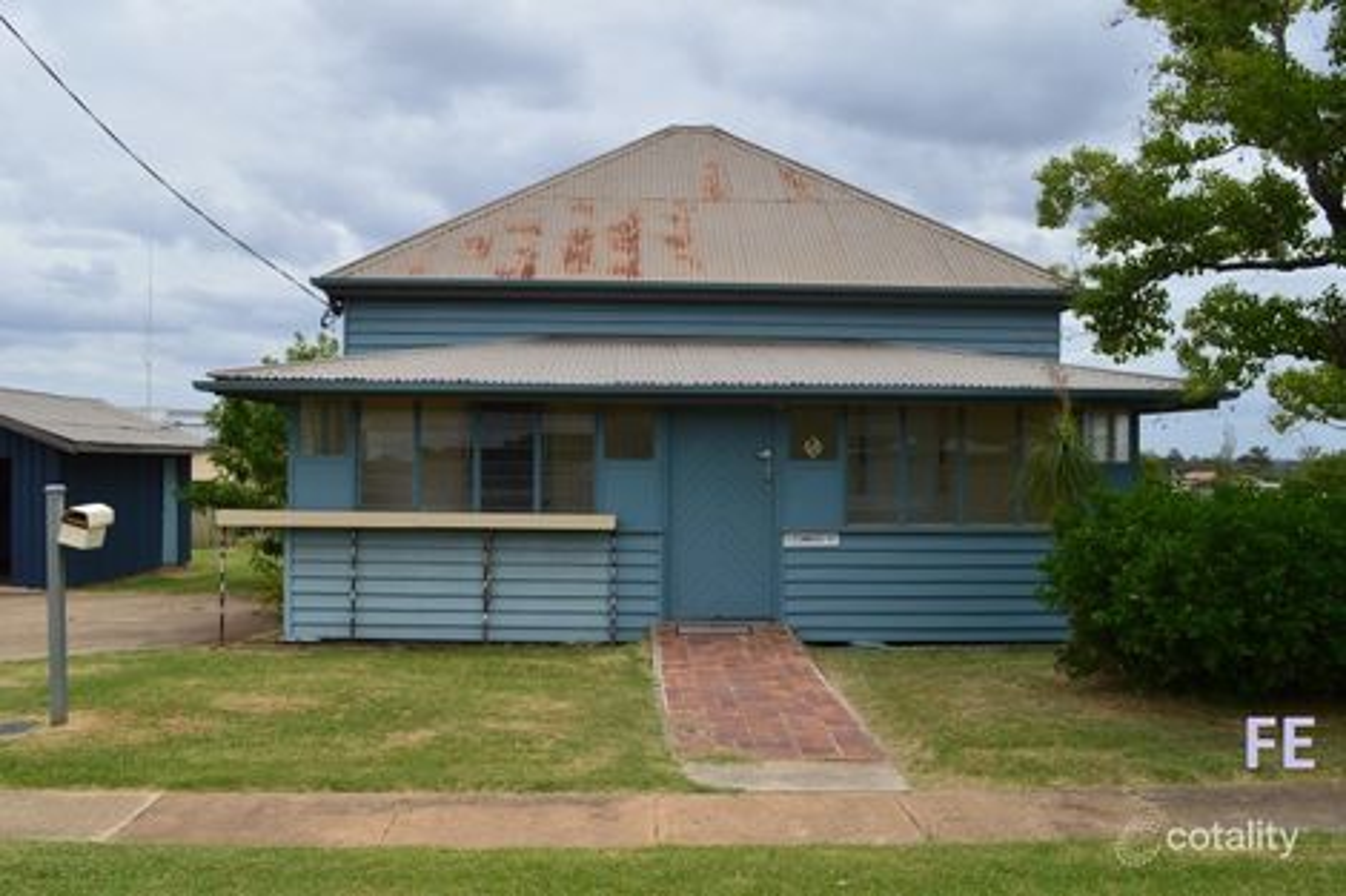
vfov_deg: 43.6
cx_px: 673
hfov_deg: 61.9
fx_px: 1121
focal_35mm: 30
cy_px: 448
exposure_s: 1/500
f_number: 11
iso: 250
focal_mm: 20
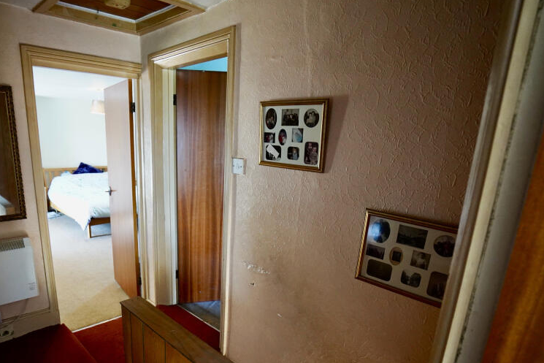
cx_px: 218
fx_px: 332
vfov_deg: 56.3
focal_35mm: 22
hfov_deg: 77.7
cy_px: 235
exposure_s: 1/160
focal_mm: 16
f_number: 4
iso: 4000
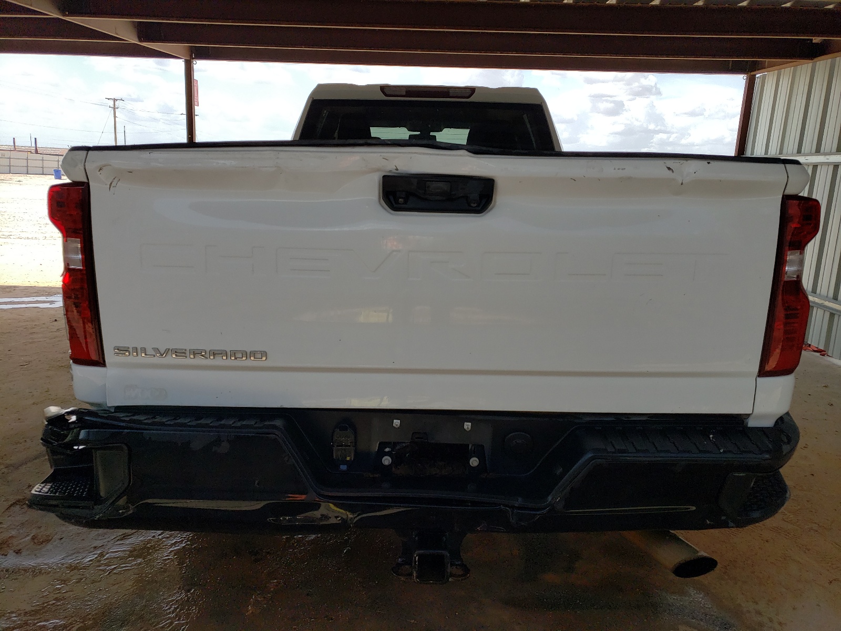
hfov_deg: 67.3
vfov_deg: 53.1
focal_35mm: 26
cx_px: 420
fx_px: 632
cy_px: 316
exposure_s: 1/2000
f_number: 1.5
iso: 50
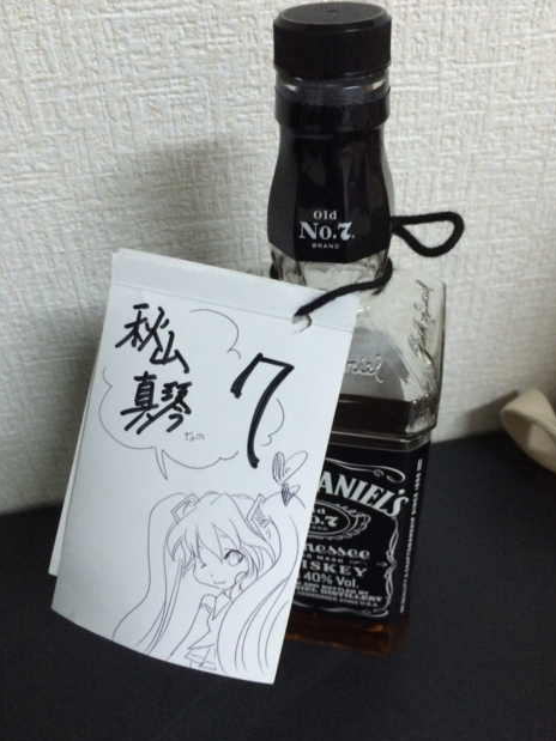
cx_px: 285
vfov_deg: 60.0
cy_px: 373
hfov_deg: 46.8
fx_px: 643
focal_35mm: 30
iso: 320
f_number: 2.2
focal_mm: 4.15
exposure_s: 1/24
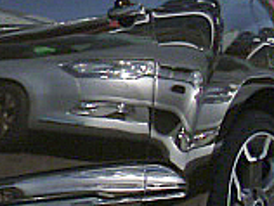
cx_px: -231
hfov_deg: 2.6
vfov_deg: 1.9
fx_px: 6065
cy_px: -52
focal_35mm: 765
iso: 160
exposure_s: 1/250
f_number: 6.4
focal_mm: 21.5
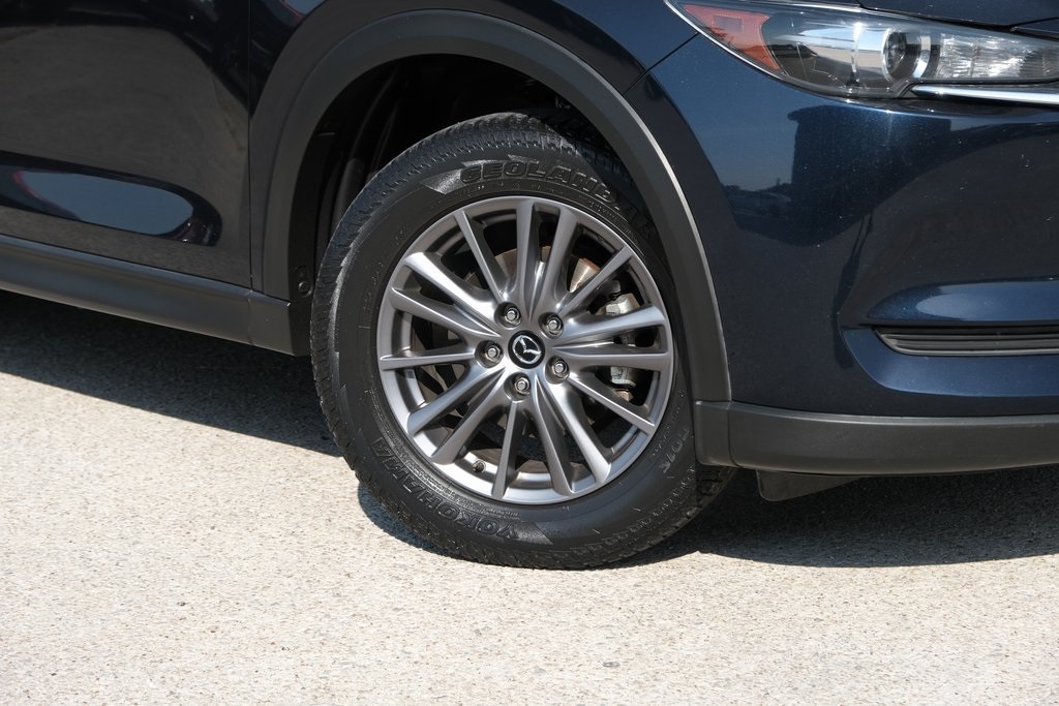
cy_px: 353
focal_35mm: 79
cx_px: 530
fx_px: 2324
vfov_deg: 17.3
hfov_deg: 25.7
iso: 160
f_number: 5
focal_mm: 52.7
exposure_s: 1/500
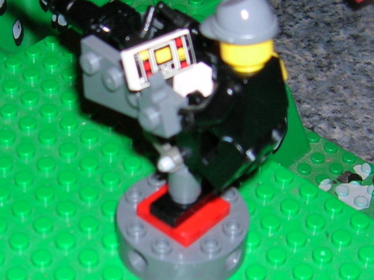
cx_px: 131
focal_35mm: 94
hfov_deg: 20.8
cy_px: 150
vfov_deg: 15.7
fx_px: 1014
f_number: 2.9
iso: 50
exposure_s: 1/60.1
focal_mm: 5.7
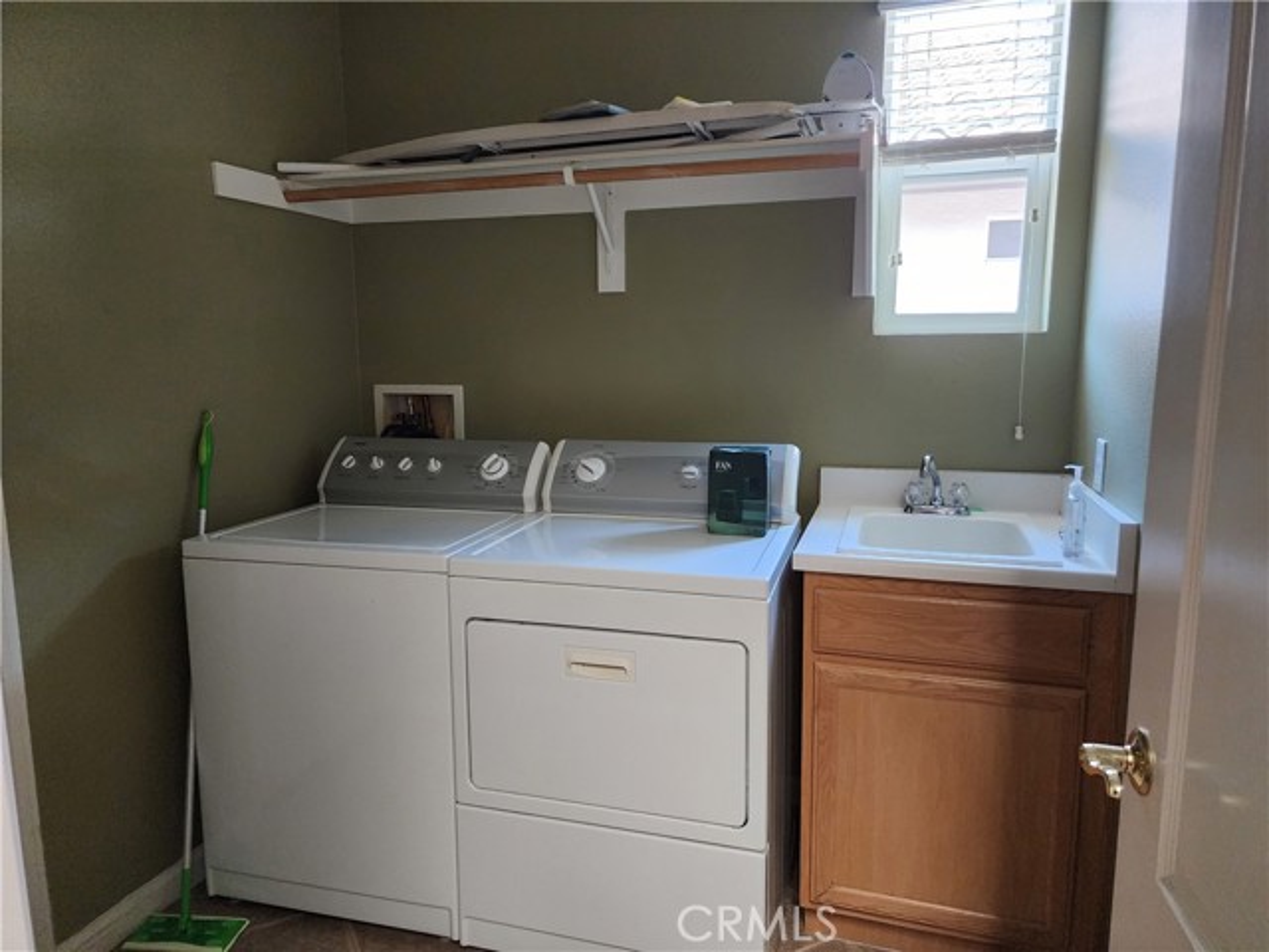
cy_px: 476
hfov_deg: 73.9
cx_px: 634
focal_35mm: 23
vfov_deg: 58.9
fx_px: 843
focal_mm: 6.4
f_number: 1.8
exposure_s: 1/120
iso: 800
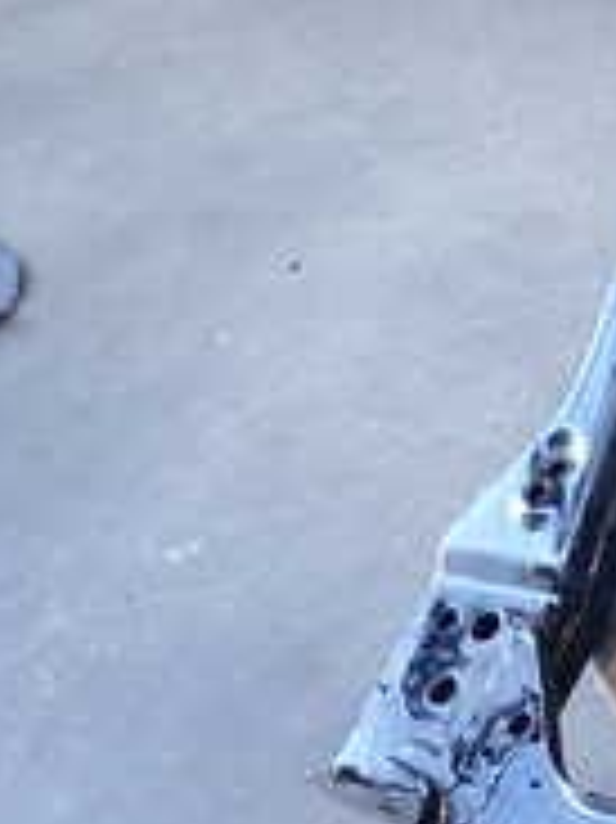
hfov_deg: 14.4
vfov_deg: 23.8
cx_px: 1295
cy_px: 504
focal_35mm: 82
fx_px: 1948
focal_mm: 4.5
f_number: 2
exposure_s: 1/40
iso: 200
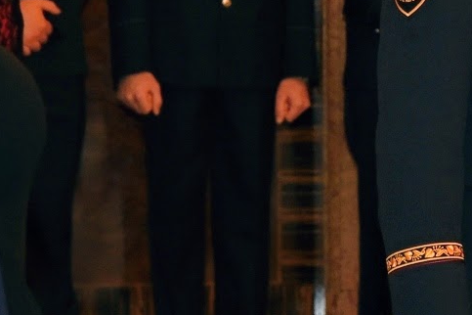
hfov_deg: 5.9
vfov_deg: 3.9
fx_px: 4562
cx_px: 466
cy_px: -60
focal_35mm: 348
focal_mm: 105
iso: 1600
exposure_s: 1/60
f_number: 8
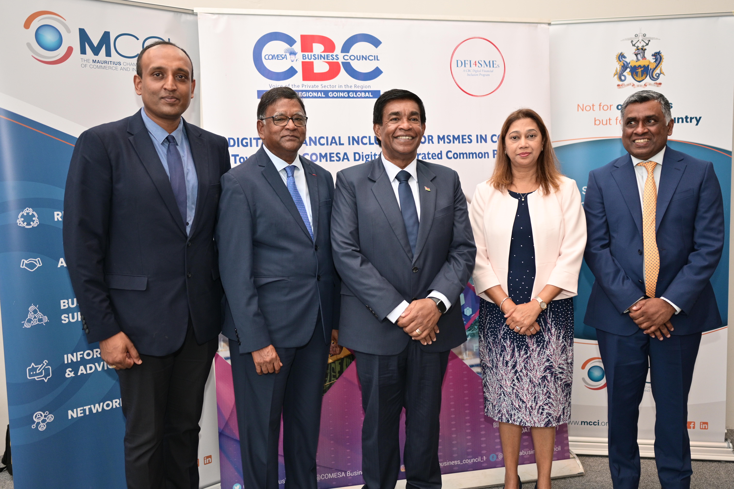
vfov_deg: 37.8
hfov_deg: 54.5
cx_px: 367
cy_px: 244
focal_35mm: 35
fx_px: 713
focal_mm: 35
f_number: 2
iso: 1000
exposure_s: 1/125
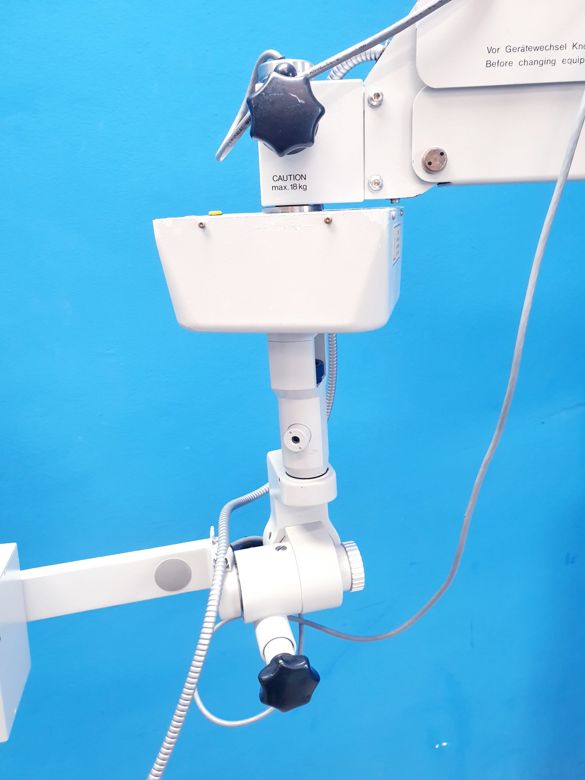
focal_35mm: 26
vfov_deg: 67.3
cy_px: 390
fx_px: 586
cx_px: 292
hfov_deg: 53.1
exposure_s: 1/33
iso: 320
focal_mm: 4.3
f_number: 2.4
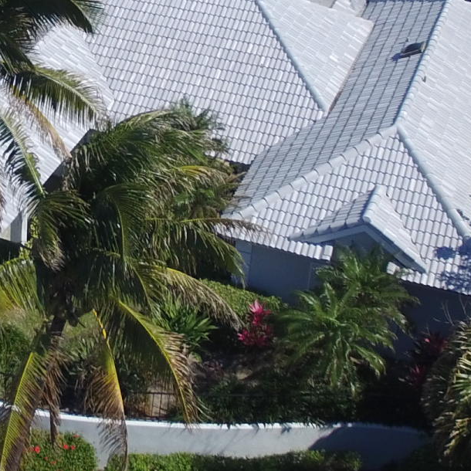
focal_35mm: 87
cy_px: 127
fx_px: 1339
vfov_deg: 19.8
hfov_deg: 19.5
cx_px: 32
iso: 100
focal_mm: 3.61
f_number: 2.8
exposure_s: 1/1287
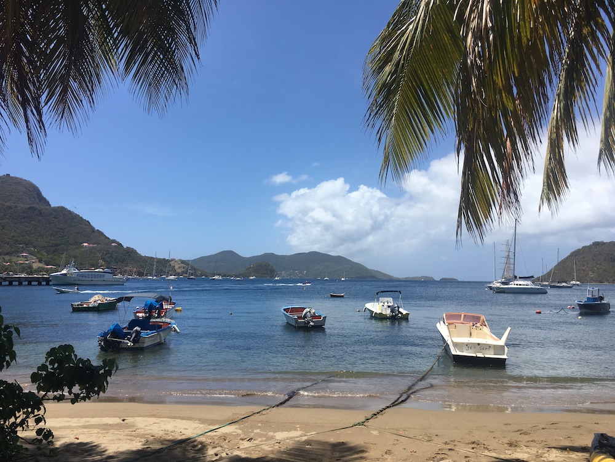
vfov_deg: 48.2
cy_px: 231
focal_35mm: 29
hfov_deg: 61.7
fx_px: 515
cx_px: 308
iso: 25
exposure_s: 1/2262
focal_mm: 4.15
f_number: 2.2
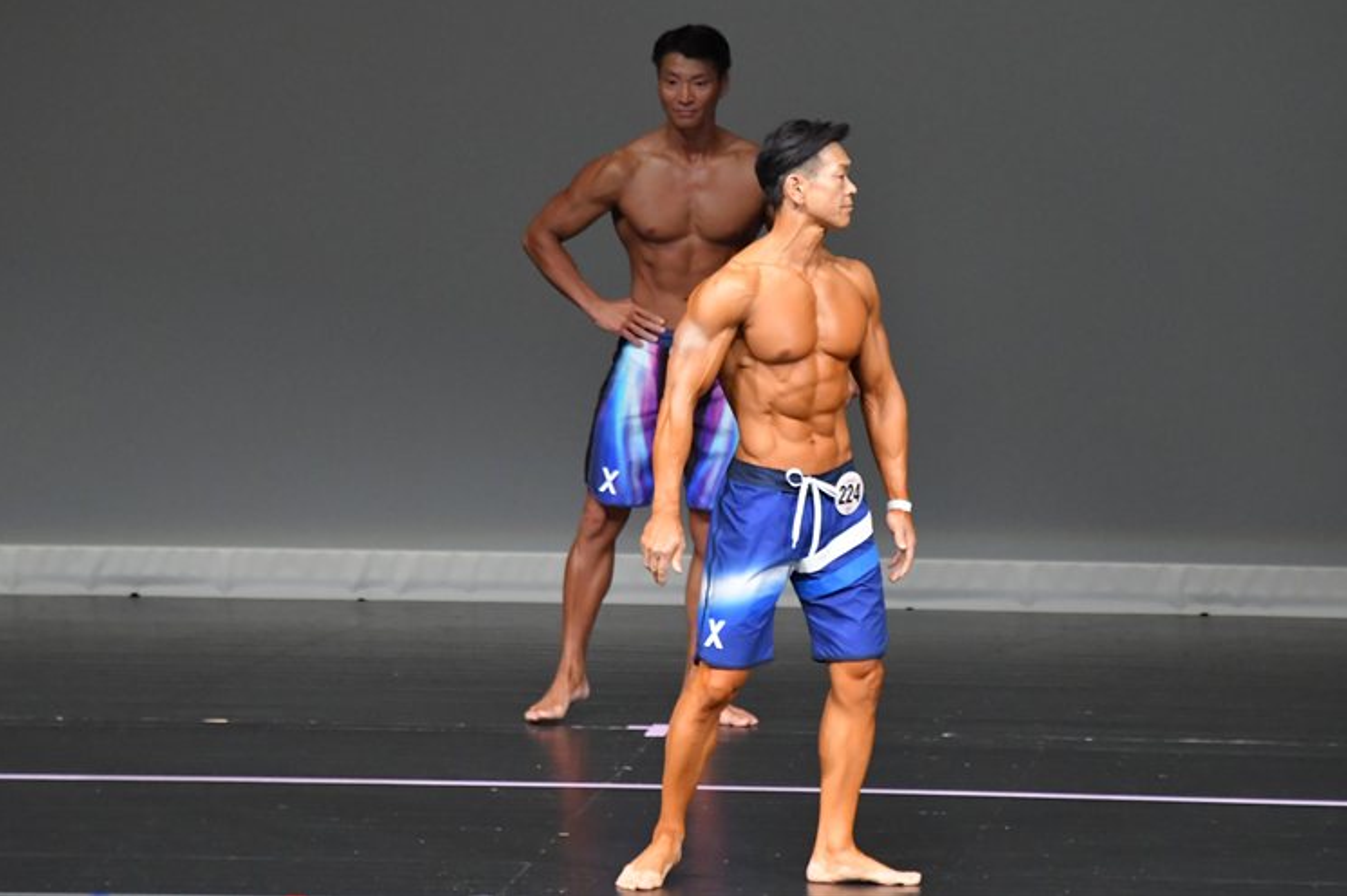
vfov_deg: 3.8
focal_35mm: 359
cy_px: 432
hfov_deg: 5.7
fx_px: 13426
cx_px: 664
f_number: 5.6
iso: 5000
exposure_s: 1/400
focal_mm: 230
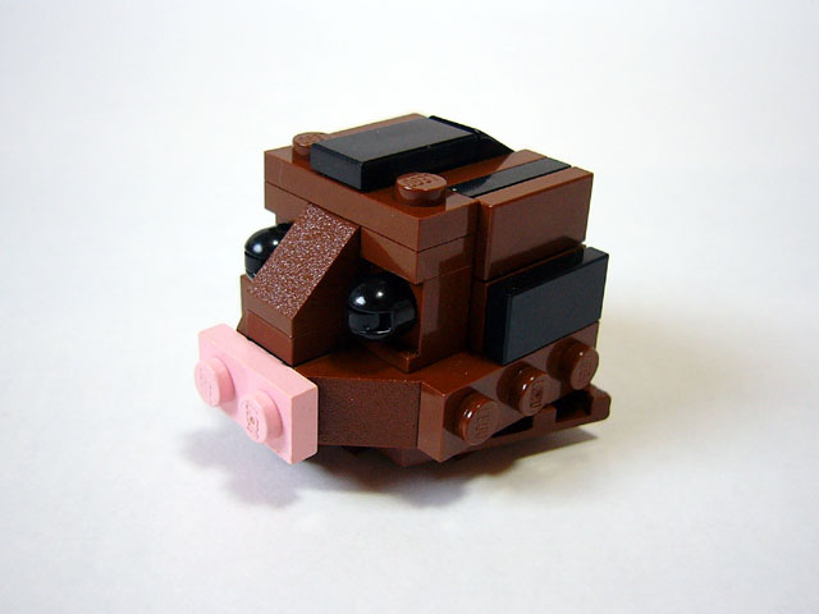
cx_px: 410
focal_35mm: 35
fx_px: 828
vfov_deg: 40.7
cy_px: 307
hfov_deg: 52.6
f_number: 2.8
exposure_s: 1/15
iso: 100
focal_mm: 5.8
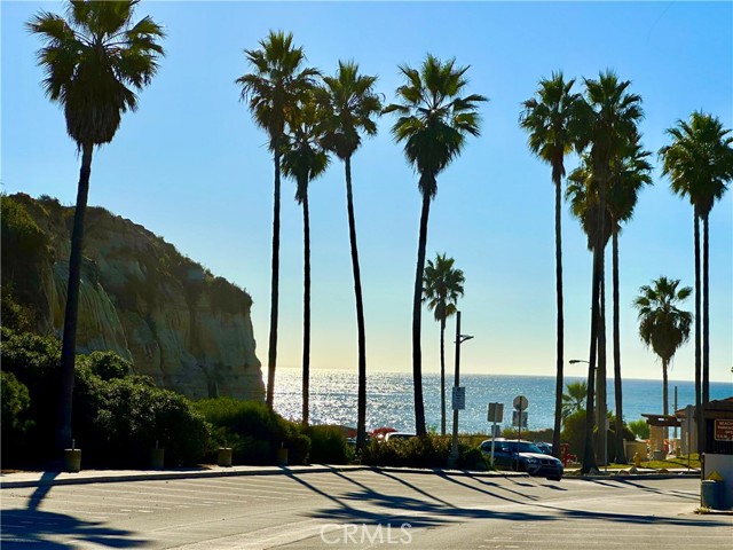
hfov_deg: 25.3
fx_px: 1630
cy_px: 275
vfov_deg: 19.1
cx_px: 366
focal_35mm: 77
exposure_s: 1/3534
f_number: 2.8
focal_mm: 9
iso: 32
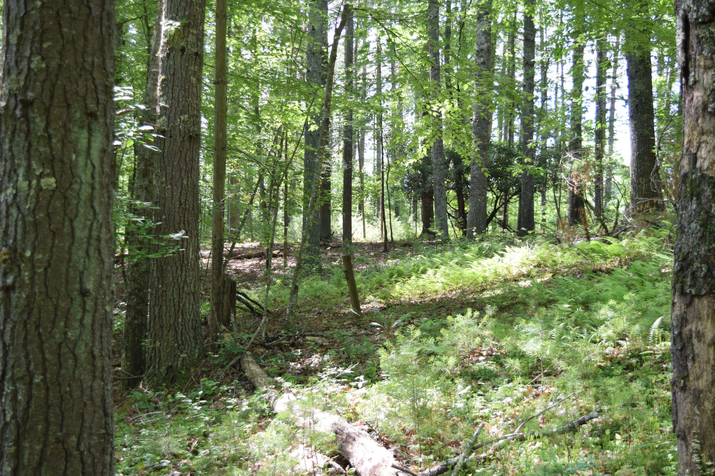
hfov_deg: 41.1
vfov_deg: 28.1
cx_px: 358
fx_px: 953
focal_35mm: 48
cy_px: 238
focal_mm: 32
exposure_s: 1/125
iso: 400
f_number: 5.6
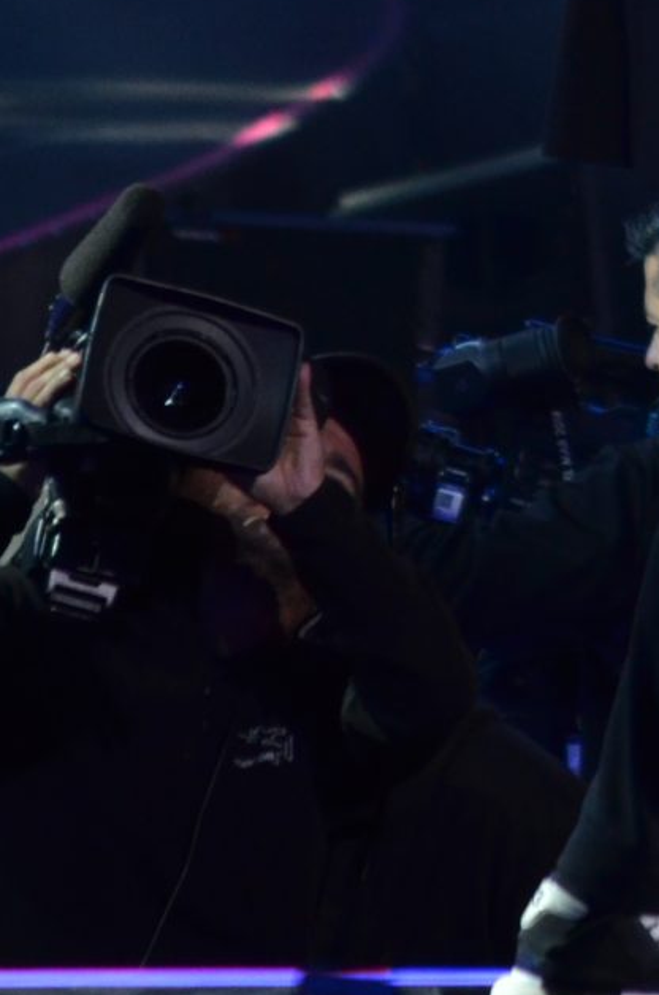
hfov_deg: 1.4
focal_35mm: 979
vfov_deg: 2.1
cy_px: -227
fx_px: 26999
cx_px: 985
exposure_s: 1/125
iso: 1000
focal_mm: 200
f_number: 5.6
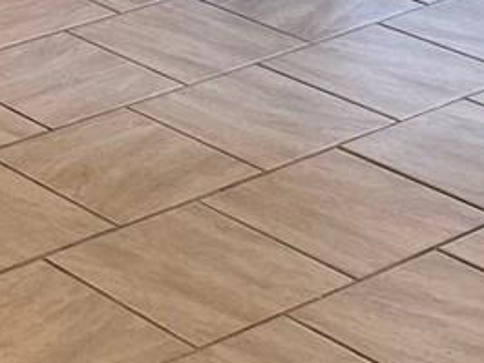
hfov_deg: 12.6
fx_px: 2028
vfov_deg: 9.5
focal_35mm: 145
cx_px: -338
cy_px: -383
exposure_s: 1/120
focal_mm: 6.76
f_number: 1.78
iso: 250
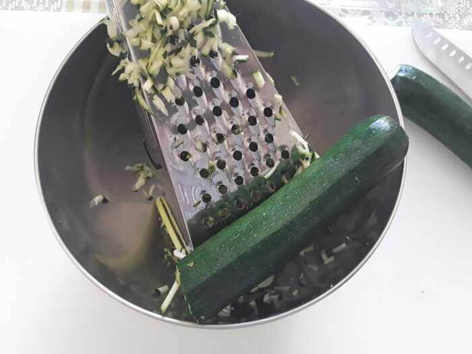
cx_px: 236
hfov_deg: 65.3
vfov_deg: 51.4
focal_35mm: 27
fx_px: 368
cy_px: 177
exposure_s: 1/33
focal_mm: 2.91
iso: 125
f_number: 1.9
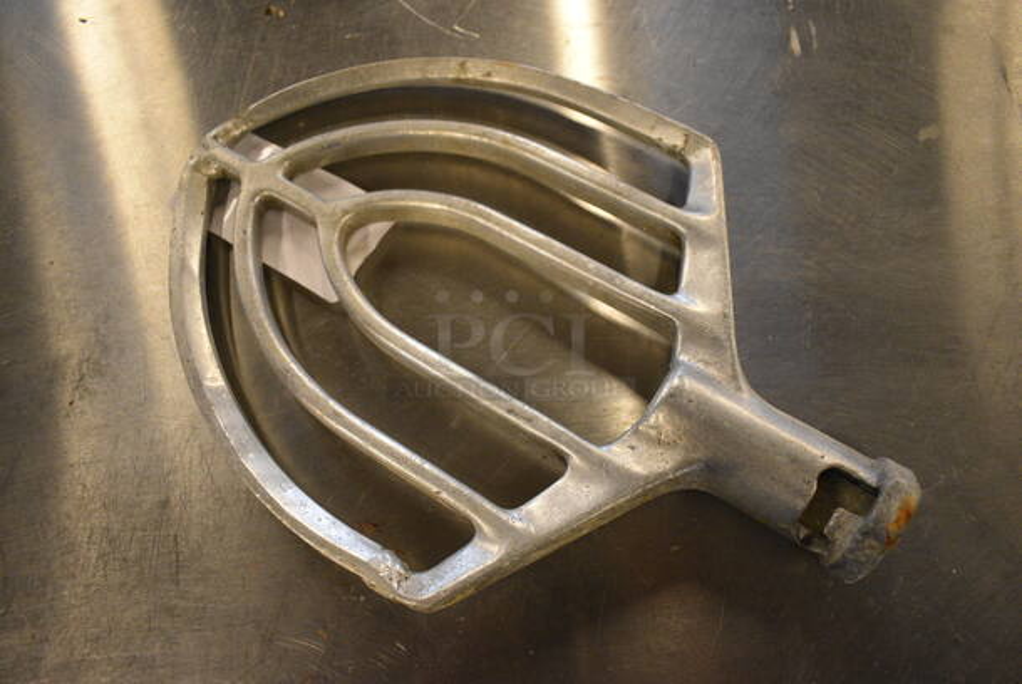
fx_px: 767
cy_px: 342
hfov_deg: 67.3
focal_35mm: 27
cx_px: 511
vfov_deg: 48.0
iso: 2800
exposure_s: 1/125
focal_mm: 18
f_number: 3.5
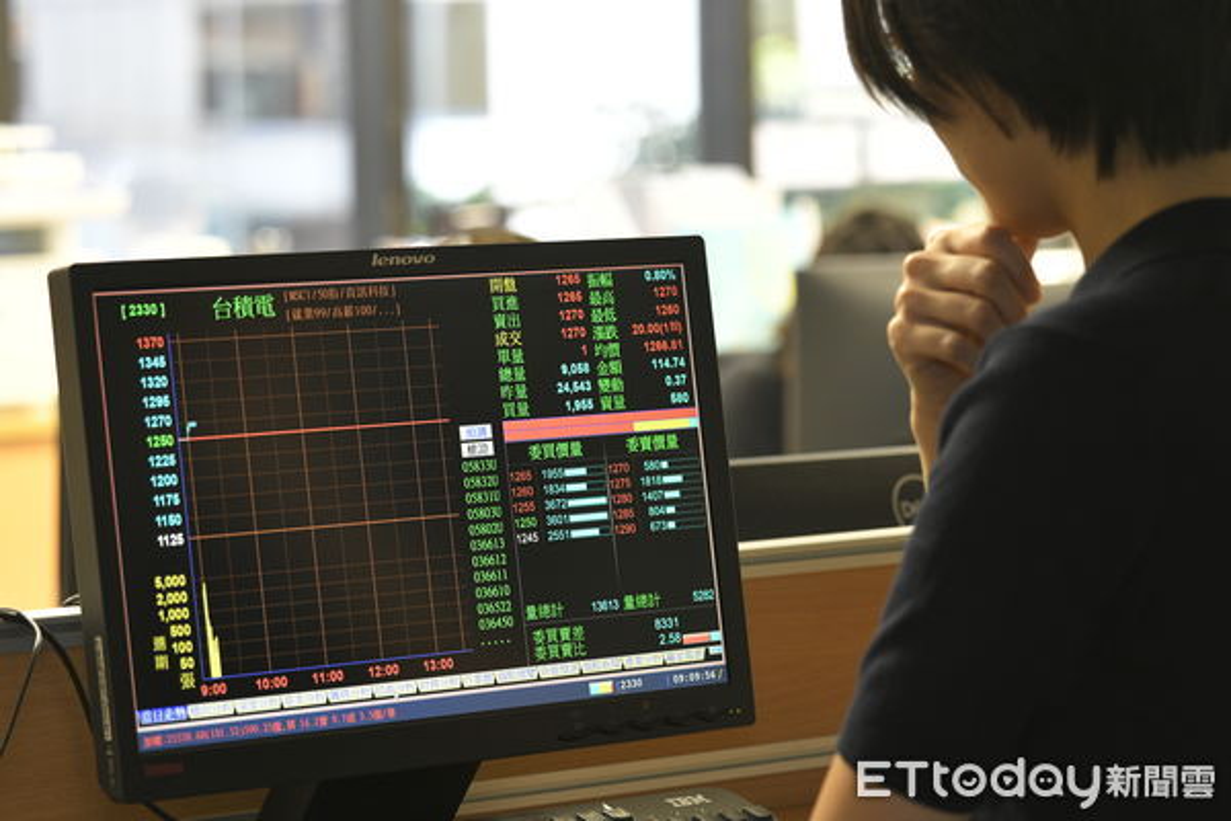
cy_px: 410
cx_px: 616
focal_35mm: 130
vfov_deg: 10.5
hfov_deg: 15.8
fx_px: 4445
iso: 1600
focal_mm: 130
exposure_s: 1/40
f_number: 5.6
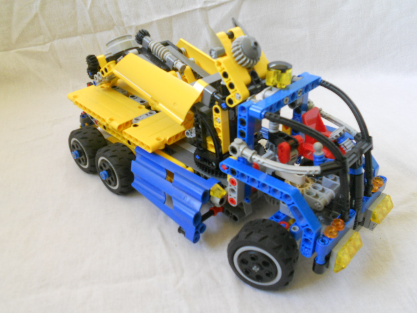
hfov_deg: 56.8
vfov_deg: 44.2
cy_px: 156
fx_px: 385
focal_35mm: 32
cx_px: 208
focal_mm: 5.8
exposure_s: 1/30
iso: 320
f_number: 3.5
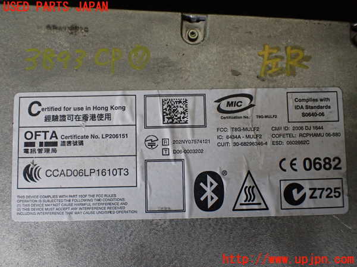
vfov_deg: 46.8
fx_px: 309
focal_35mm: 30
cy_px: 134
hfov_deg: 60.0
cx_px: 178
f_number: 2.3
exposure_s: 1/125
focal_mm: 5.4
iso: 500
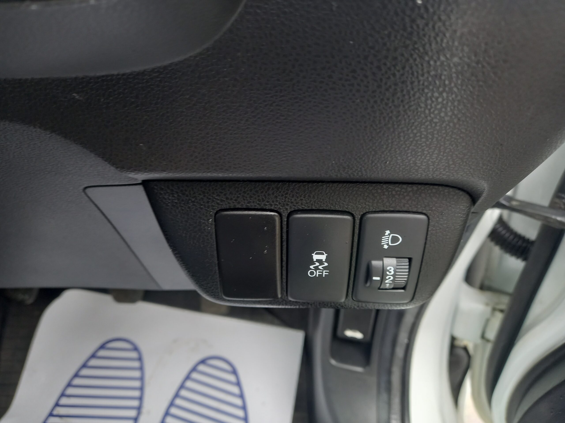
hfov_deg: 69.4
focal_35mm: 25
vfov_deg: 54.9
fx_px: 408
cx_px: 282
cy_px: 212
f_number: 2
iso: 200
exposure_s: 1/40
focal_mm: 4.6
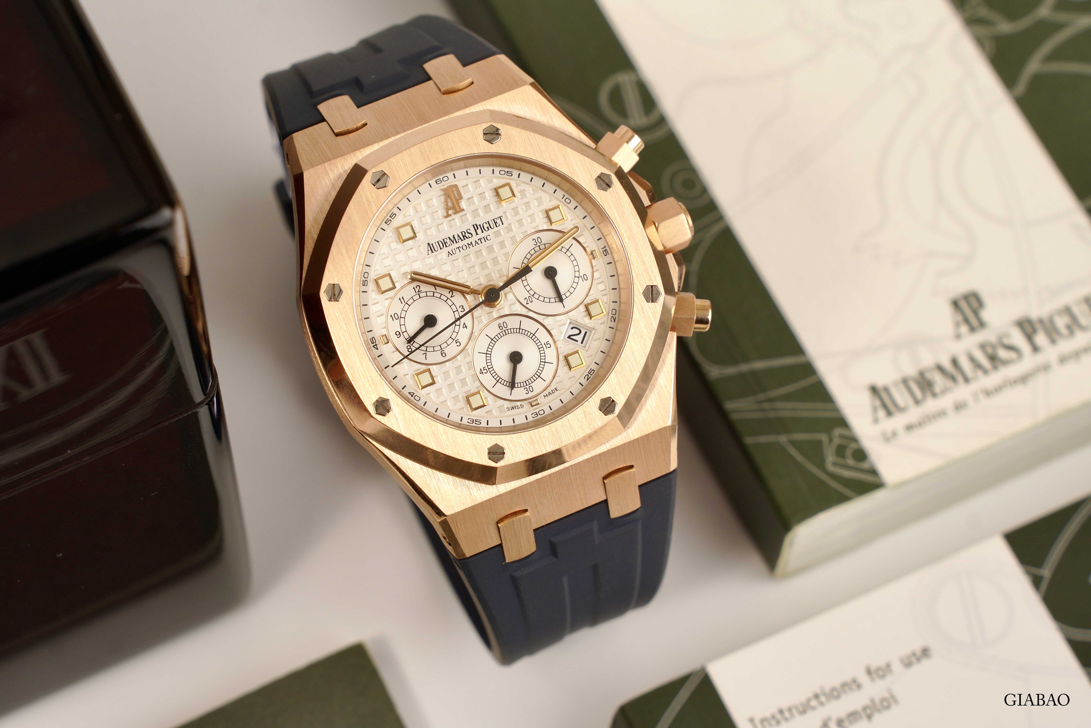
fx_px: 3182
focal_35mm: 105
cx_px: 546
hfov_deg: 19.5
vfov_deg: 13.0
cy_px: 364
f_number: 9.5
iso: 200
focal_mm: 70
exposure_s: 1/250
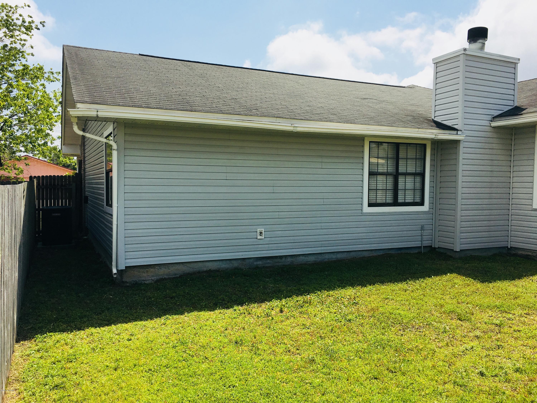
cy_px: 202
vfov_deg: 48.2
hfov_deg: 61.7
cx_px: 268
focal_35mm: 29
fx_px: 450
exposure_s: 1/2137
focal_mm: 4.15
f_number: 2.2
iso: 25
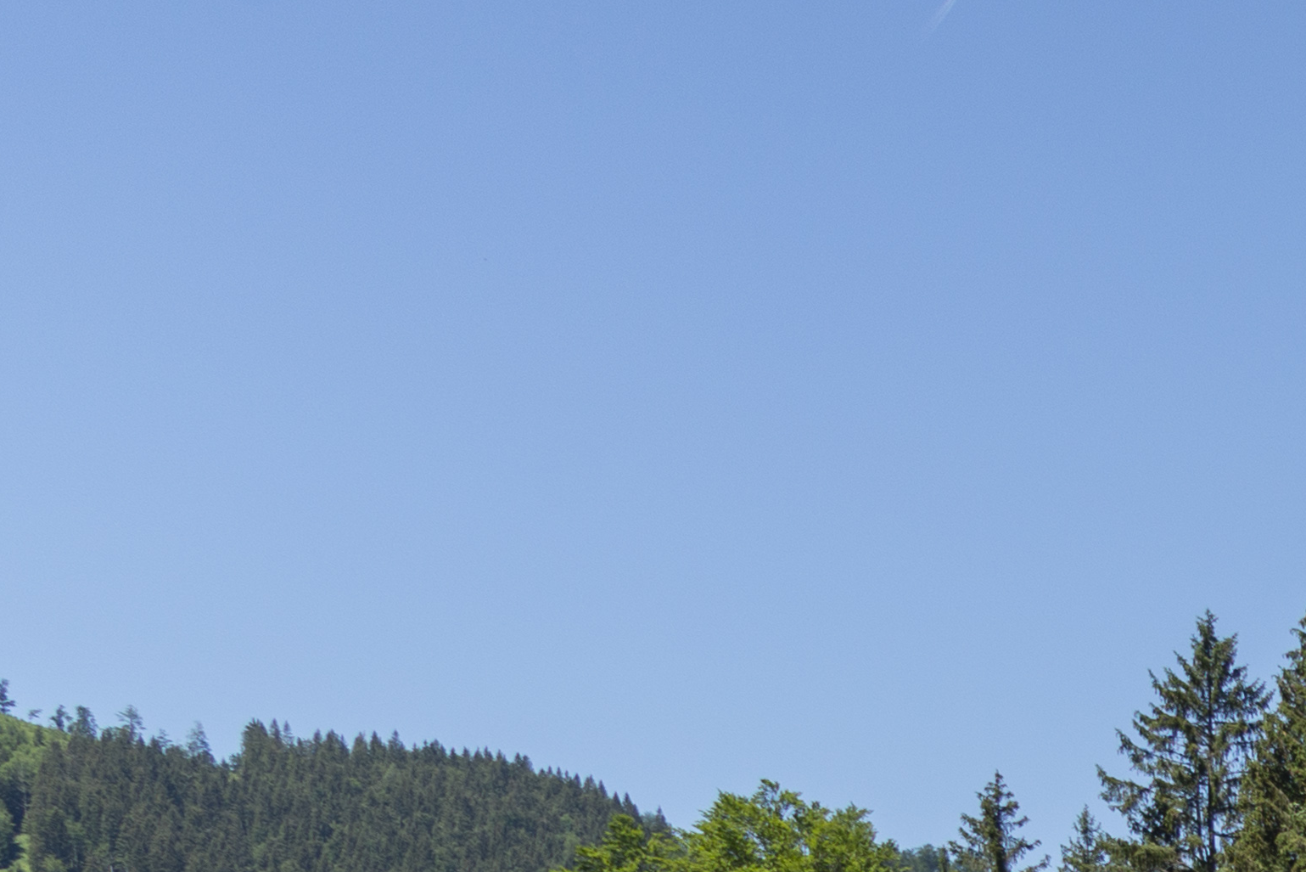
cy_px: 1948
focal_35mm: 113
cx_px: 2719
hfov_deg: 14.5
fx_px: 4100
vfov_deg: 10.7
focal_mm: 24
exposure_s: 1/500
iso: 100
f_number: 5.6
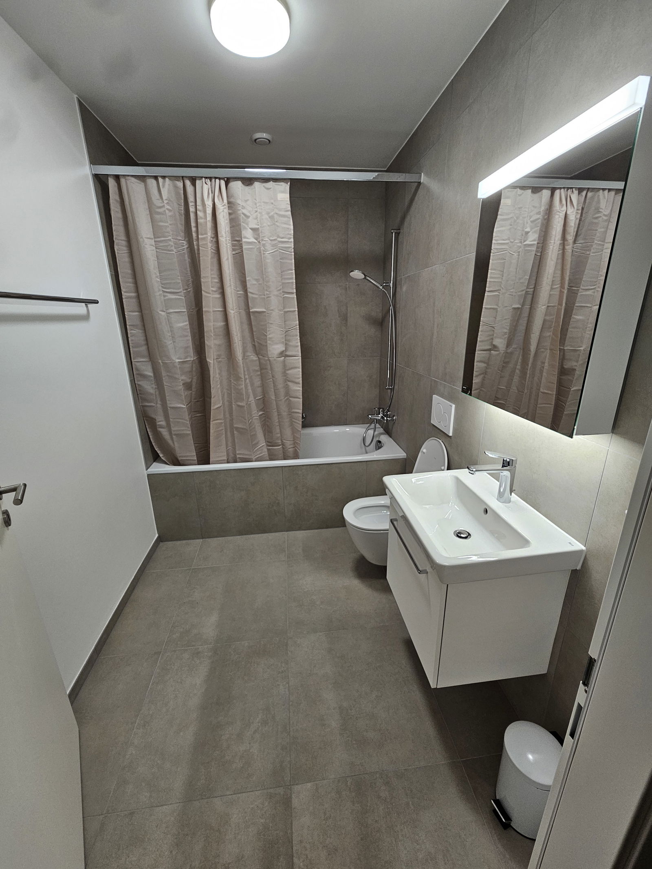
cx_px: 326
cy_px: 434
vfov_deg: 106.2
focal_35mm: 13
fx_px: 326
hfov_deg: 89.9
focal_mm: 2.2
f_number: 2.2
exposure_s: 1/50
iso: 64
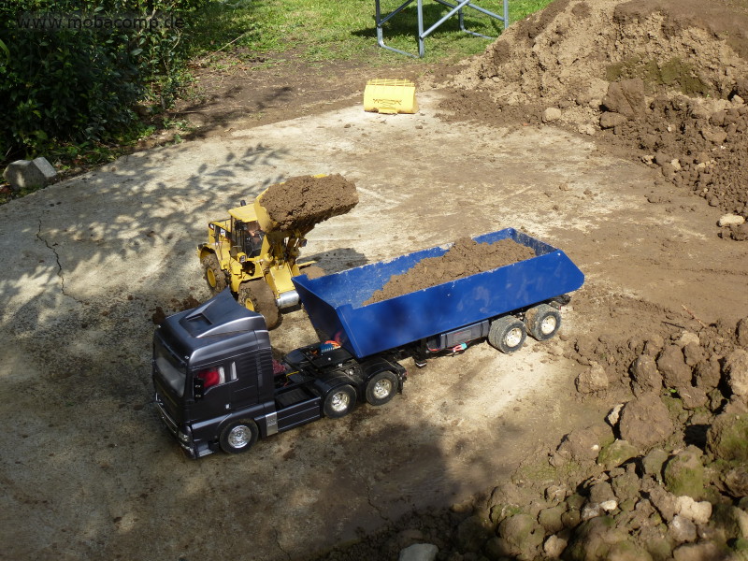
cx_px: 374
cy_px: 280
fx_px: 1059
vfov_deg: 29.7
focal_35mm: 49
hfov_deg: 38.9
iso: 100
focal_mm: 8.7
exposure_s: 1/500
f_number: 4.1
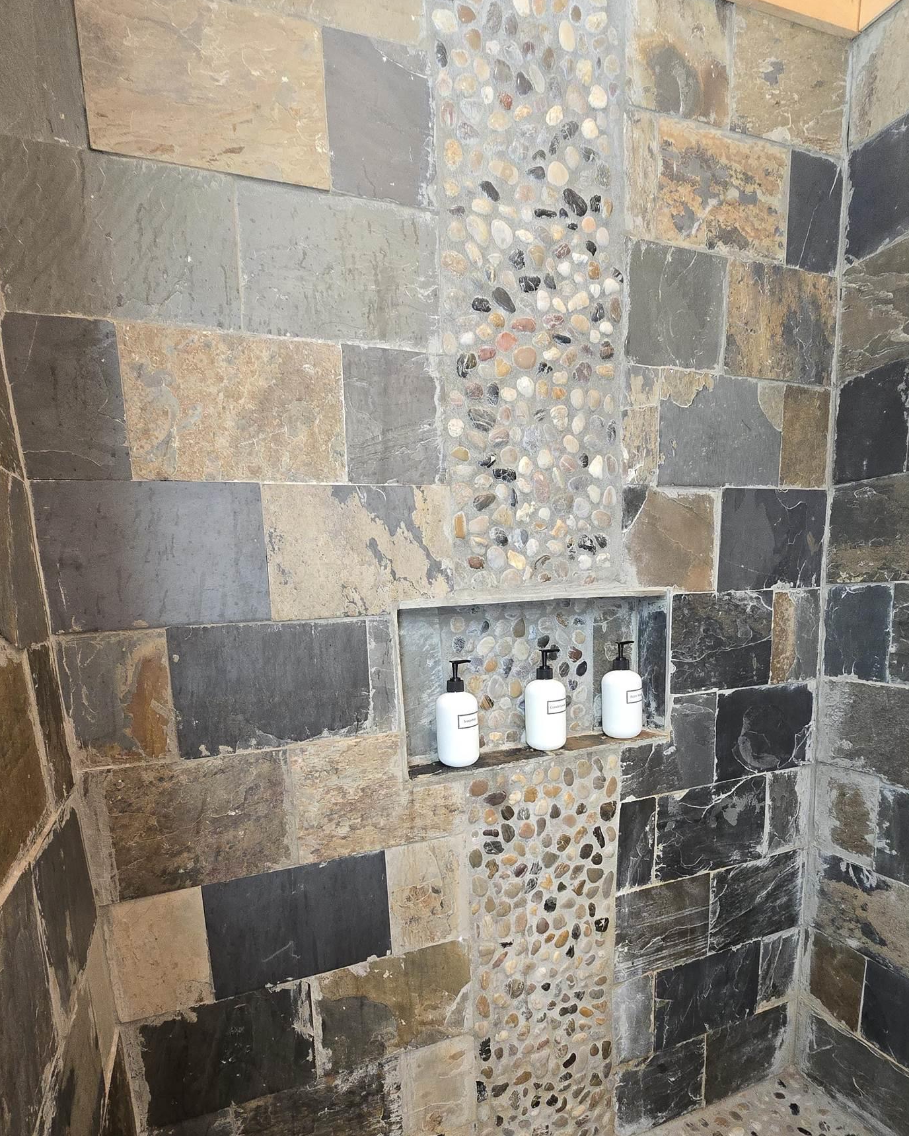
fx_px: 572
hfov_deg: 76.9
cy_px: 693
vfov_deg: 88.3
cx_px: 430
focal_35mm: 17
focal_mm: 2.2
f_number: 2.2
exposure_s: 1/60
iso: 320
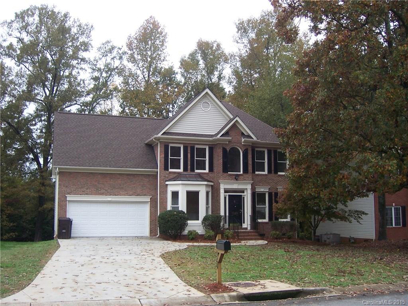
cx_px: 204
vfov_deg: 39.7
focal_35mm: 36
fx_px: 424
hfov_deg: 51.4
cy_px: 153
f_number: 2.8
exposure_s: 1/250
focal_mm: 6.2
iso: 80
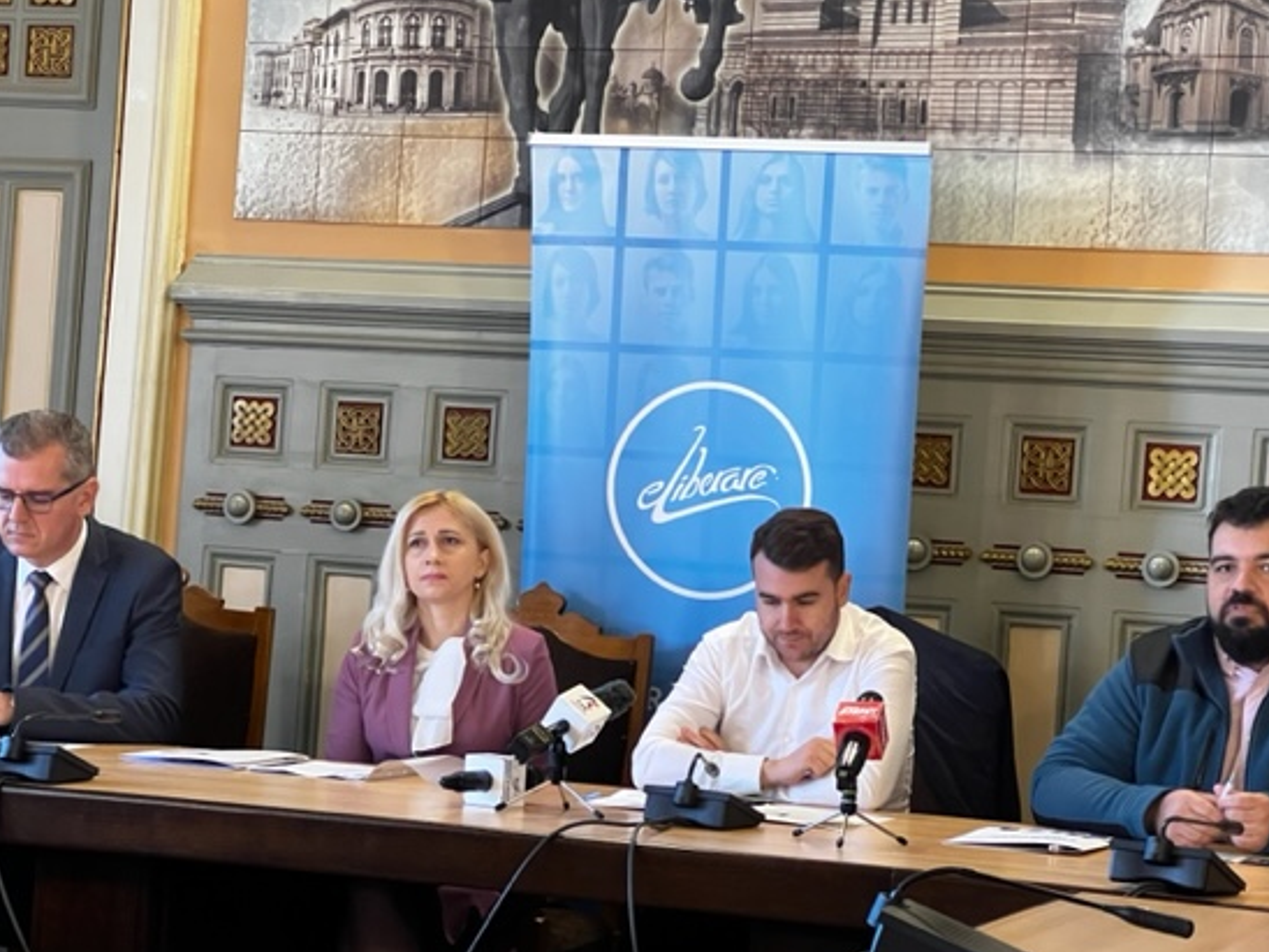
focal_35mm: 90
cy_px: 500
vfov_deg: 16.4
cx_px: 639
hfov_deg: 21.8
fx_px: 3299
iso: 640
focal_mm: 9
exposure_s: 1/34
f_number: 2.8
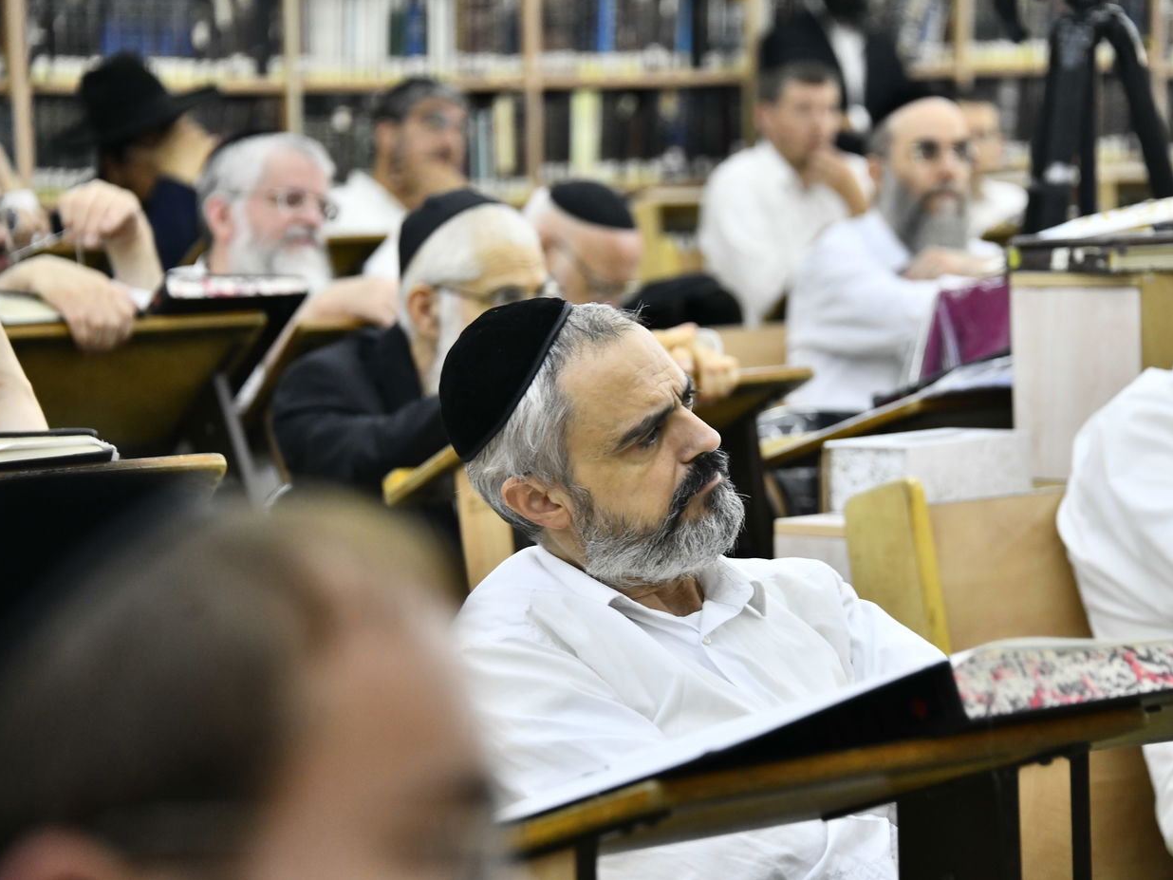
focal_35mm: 147
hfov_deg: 13.4
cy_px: 439
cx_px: 639
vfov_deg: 10.1
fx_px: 4981
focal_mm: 135
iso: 1600
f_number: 5.6
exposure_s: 1/160
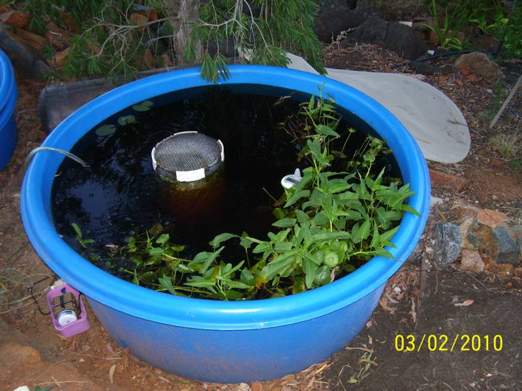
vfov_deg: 41.8
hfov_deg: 54.0
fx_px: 513
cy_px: 196
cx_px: 261
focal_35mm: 34
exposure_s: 1/60
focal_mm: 5.6
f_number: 2.7
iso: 80
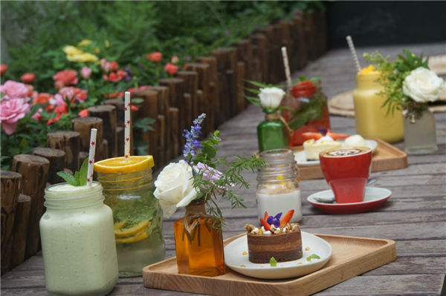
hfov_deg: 18.0
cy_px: 148
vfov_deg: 12.0
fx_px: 1411
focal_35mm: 114
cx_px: 223
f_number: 6.3
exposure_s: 1/160
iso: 320
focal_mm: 76
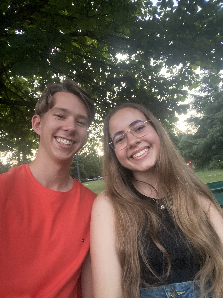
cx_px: 112
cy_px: 149
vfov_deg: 73.9
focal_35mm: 23
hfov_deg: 58.9
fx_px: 198
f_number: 2.2
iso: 400
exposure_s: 1/30
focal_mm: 2.71
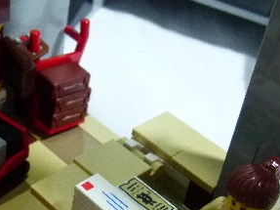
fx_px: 703
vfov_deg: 16.8
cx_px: 91
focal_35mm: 87
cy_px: 164
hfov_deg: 22.4
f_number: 3.1
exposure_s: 1/40
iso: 400
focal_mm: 7
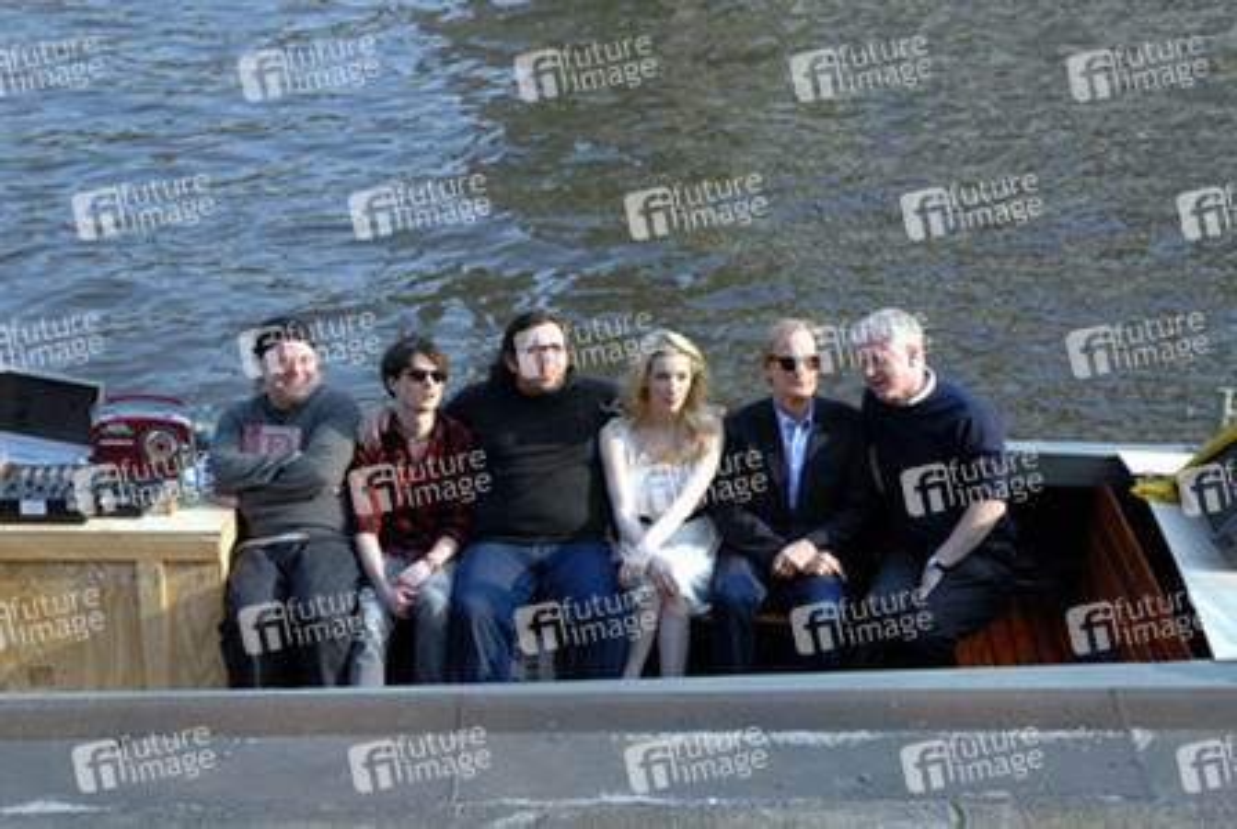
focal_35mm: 75
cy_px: 414
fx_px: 2580
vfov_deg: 18.2
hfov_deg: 27.0
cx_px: 618
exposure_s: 1/400
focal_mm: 50
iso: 320
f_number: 5.6
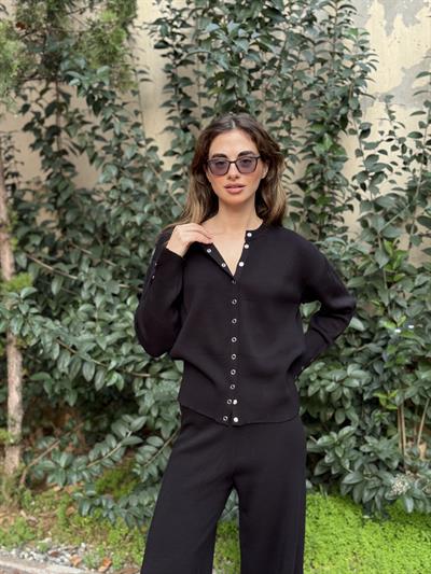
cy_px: 287
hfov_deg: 30.3
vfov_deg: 39.6
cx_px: 216
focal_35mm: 48
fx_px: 797
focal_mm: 6.76
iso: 64
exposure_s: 1/470
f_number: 1.78
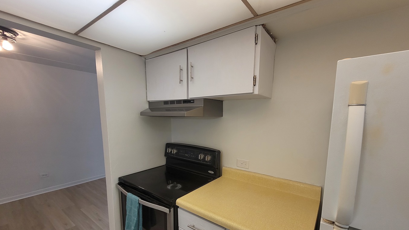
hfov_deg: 102.9
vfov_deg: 69.6
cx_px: 213
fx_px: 163
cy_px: 141
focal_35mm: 15
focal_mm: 1.74
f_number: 2.2
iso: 125
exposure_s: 1/60
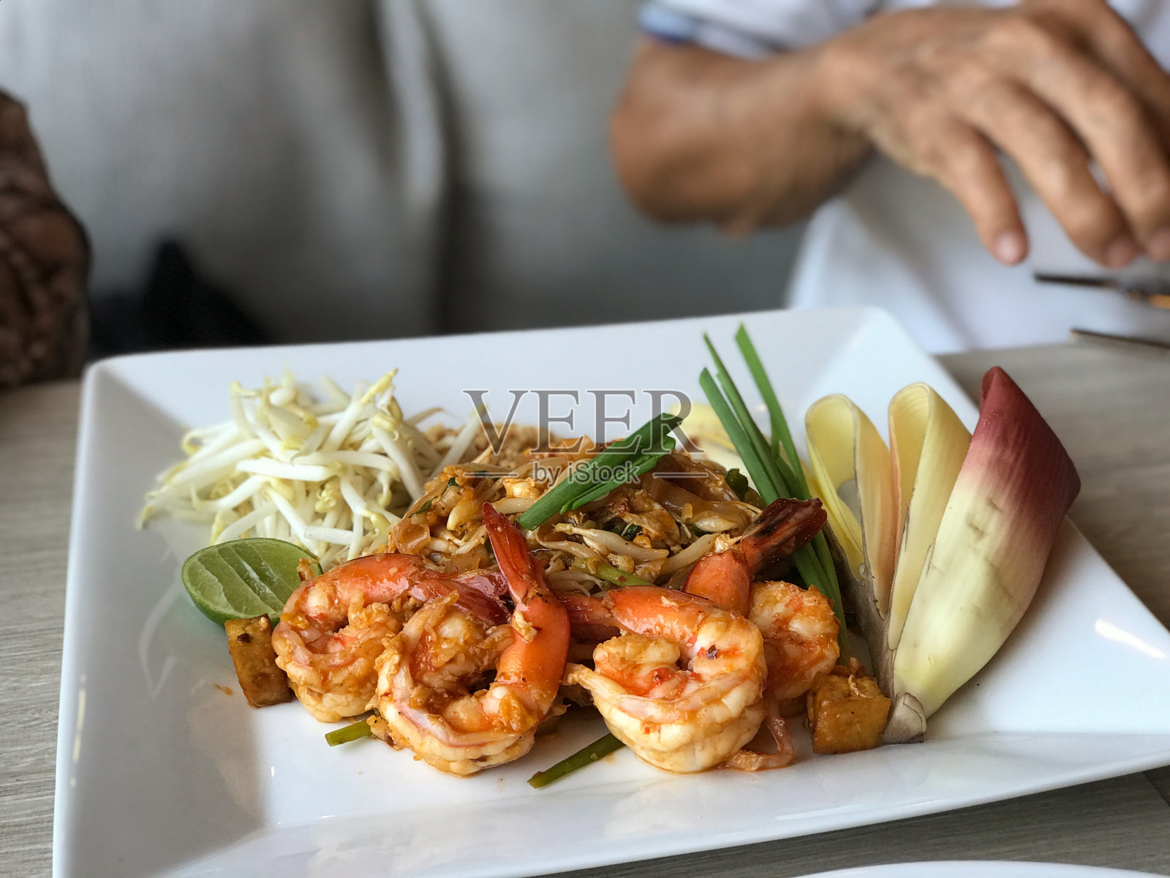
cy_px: 439
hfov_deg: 33.8
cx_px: 585
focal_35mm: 57
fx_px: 1927
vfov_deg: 25.7
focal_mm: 6.6
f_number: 2.8
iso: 32
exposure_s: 1/50
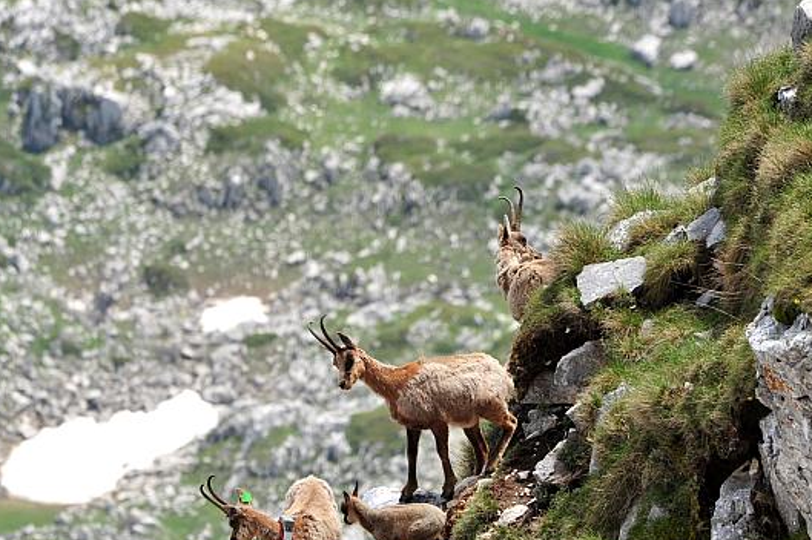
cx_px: 319
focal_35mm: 718
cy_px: 380
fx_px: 16184
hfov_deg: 2.9
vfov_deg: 1.9
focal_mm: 400
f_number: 11
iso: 400
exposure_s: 1/500
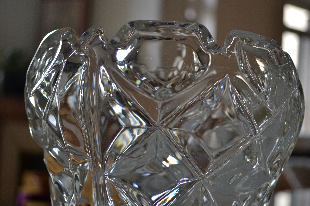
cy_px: 103
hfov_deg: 46.4
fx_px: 362
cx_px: 155
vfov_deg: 31.9
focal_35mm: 42
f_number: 4.5
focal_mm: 28
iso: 400
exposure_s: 1/80
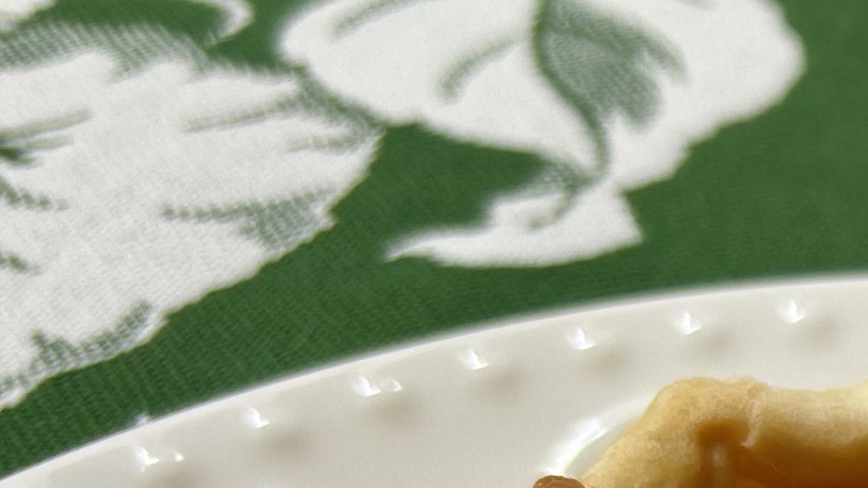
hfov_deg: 16.5
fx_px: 2486
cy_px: 688
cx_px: 1578
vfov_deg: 10.9
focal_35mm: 108
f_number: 1.5
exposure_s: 1/117
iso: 32
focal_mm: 5.7
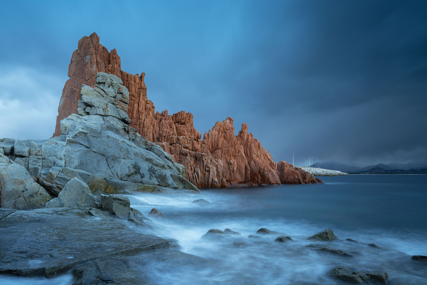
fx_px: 308
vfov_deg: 49.6
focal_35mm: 26
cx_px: 214
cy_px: 142
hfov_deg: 69.4
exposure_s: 13
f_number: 11
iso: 100
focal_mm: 26
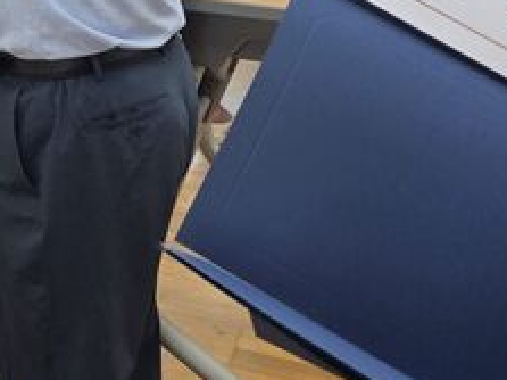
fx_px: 981
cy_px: -165
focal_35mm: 67
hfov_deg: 26.4
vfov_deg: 19.5
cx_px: -66
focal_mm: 6.3
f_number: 1.7
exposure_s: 1/120
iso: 50
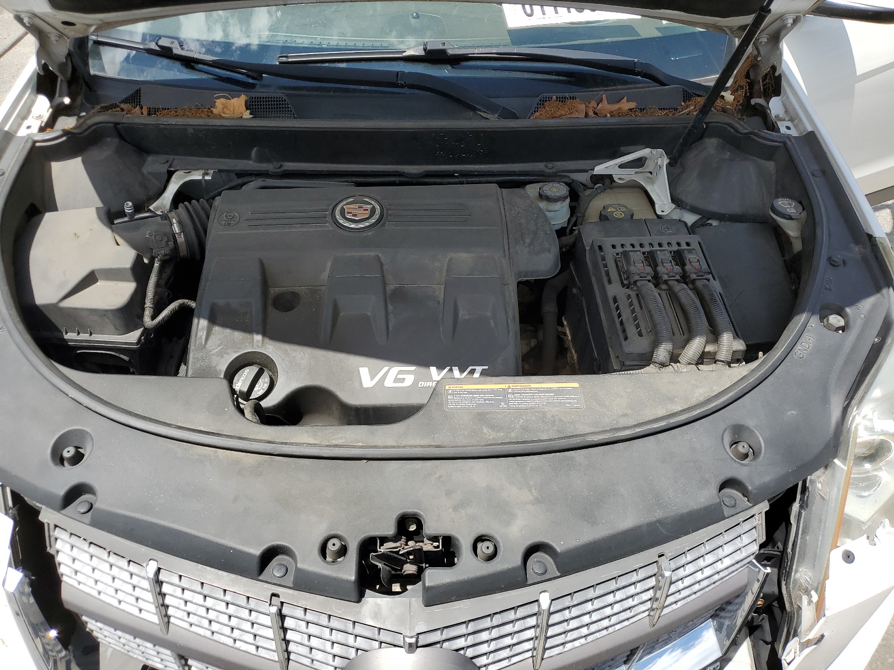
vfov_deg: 53.1
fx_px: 671
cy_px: 335
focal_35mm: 26
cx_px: 447
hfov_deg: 67.3
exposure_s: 1/2000
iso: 50
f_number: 1.5
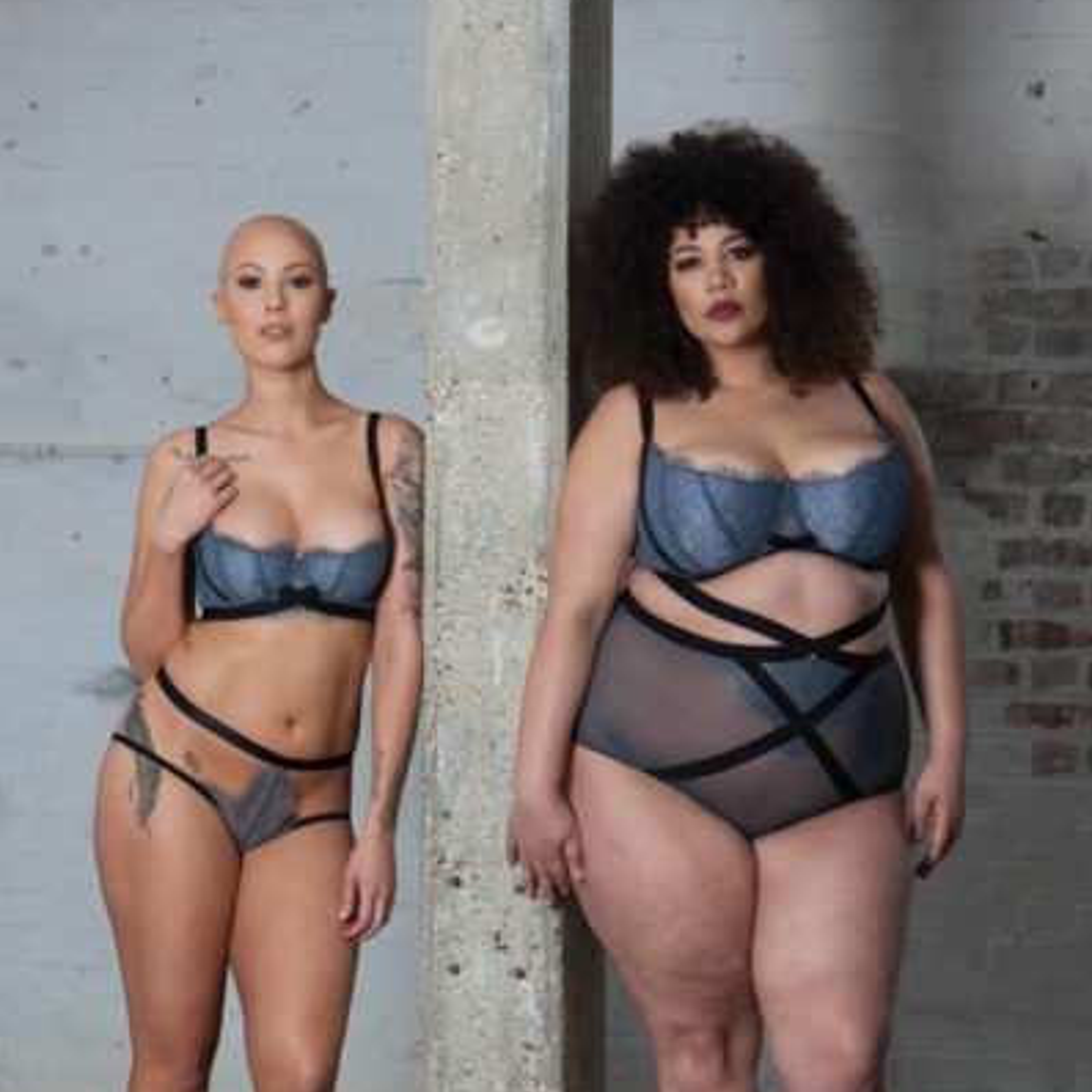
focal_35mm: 135
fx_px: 4818
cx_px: 547
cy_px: 806
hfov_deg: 12.9
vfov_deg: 12.9
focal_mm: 105
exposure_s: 1/50
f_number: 6.3
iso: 100
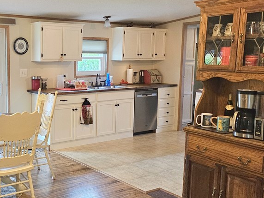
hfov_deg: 41.9
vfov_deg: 33.6
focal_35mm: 43
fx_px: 328
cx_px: 52
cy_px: 96
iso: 500
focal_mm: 5
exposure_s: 1/120
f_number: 1.8
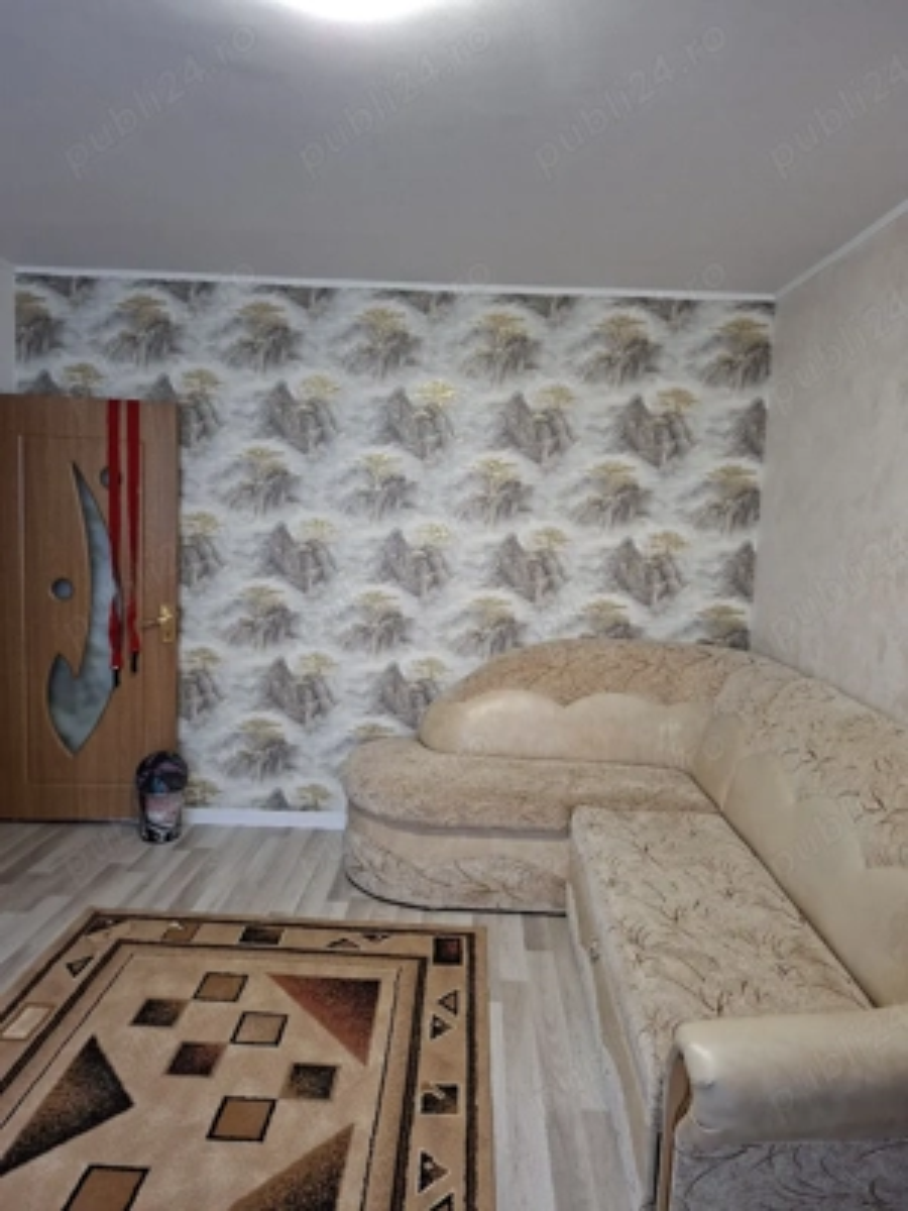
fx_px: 804
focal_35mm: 23
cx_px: 454
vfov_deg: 73.9
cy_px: 606
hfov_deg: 58.9
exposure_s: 1/25
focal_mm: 5.54
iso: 400
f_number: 1.8
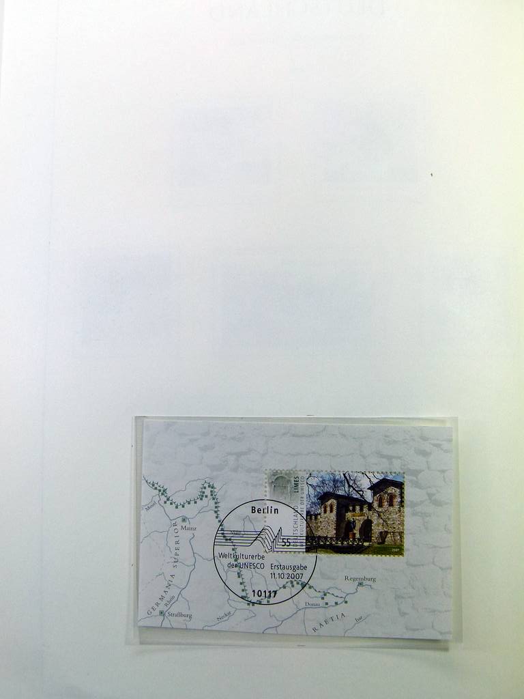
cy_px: 350
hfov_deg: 36.8
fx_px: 787
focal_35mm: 39
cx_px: 262
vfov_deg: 47.9
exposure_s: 1/160
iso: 100
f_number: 4
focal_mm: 7
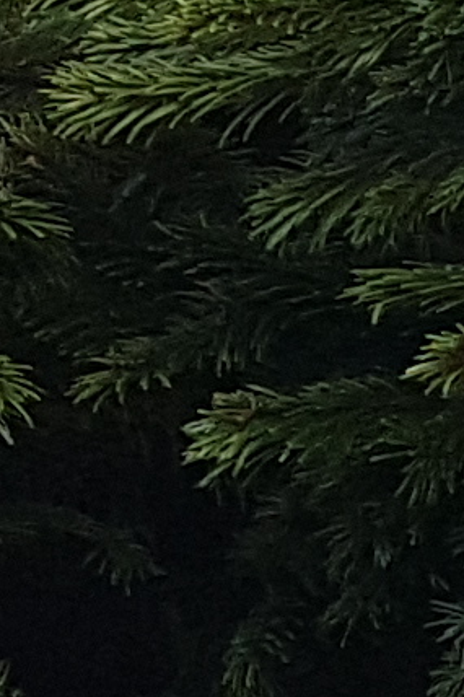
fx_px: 4934
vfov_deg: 8.1
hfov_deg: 4.7
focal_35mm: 255
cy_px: 572
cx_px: 2058
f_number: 1.7
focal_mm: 4.2
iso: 40
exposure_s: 1/384
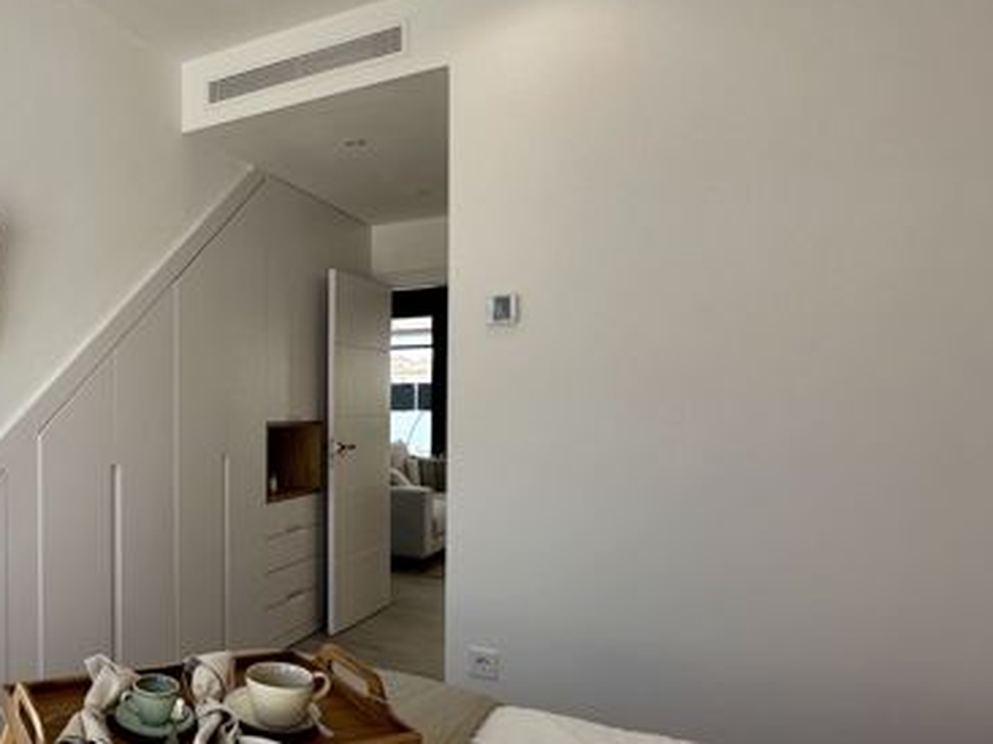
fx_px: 774
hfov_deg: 58.0
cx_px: 140
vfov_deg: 51.2
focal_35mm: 27
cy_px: 421
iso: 40
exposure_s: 1/204
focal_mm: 2.22
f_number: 2.2
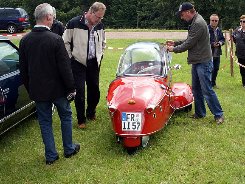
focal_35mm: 60
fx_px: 422
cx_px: 139
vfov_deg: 24.6
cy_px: 93
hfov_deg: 32.4
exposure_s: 1/125
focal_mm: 35
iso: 100
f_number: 8
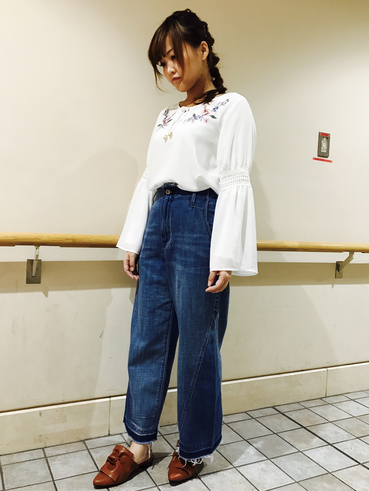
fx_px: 398
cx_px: 184
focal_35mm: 28
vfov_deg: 63.4
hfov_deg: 49.7
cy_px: 246
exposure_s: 1/33
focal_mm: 3.99
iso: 40
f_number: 1.8
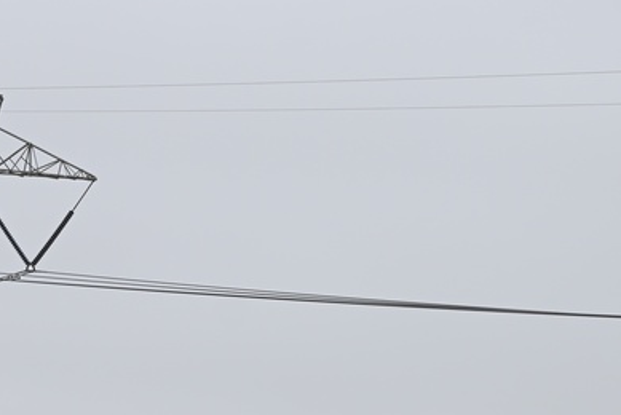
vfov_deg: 4.0
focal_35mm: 342
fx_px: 5904
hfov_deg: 6.0
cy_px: 451
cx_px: 164
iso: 160
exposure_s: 1/1000
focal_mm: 130
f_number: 4
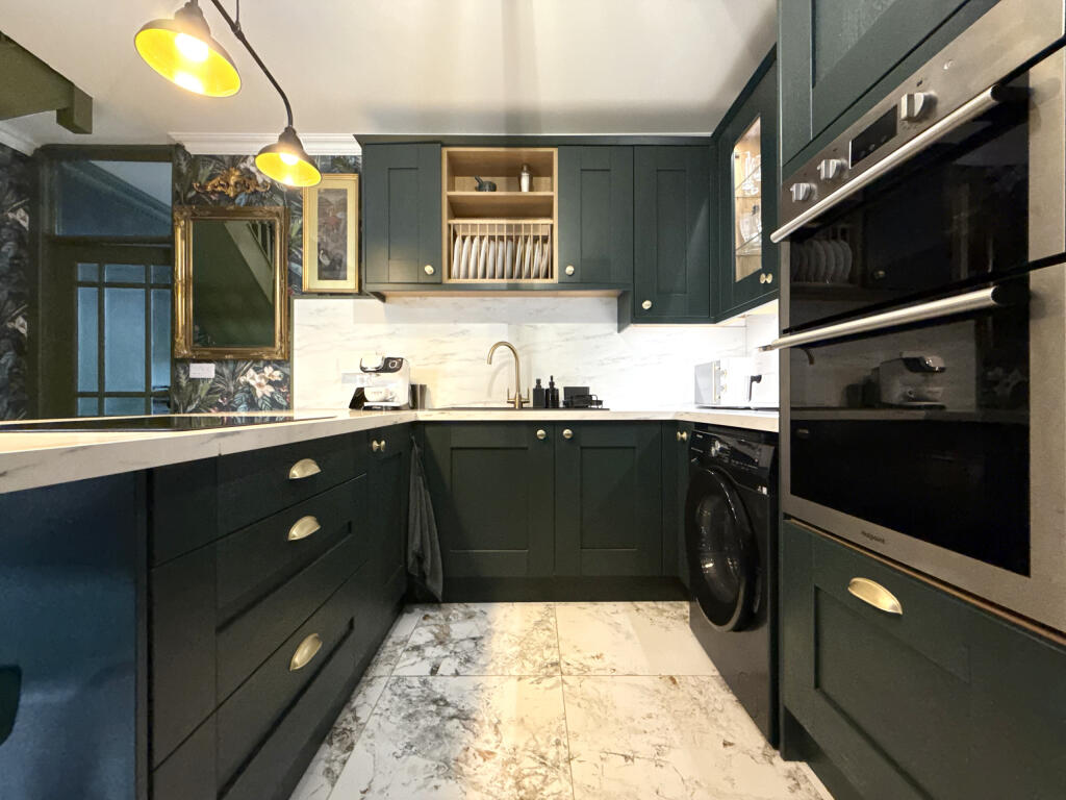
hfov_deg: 102.1
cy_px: 400
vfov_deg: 85.7
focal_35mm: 14
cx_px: 533
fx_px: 431
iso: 400
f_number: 2.2
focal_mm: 2.22
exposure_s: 1/50
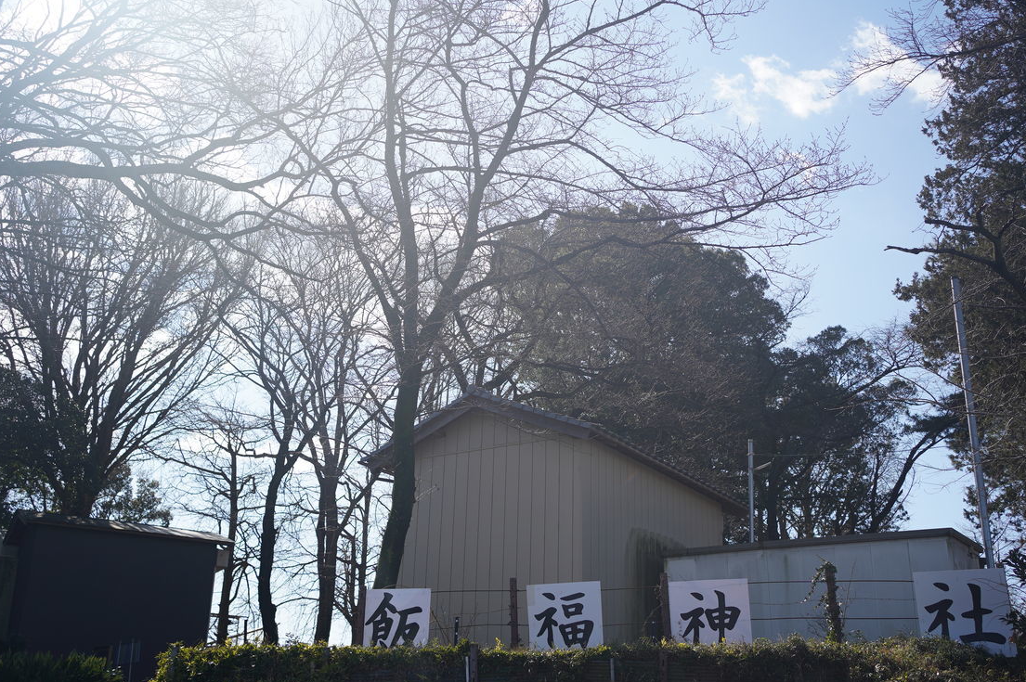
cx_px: 500
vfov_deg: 35.0
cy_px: 345
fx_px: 1082
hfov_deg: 50.7
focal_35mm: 38
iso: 100
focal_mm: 35
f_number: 3.5
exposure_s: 1/1000
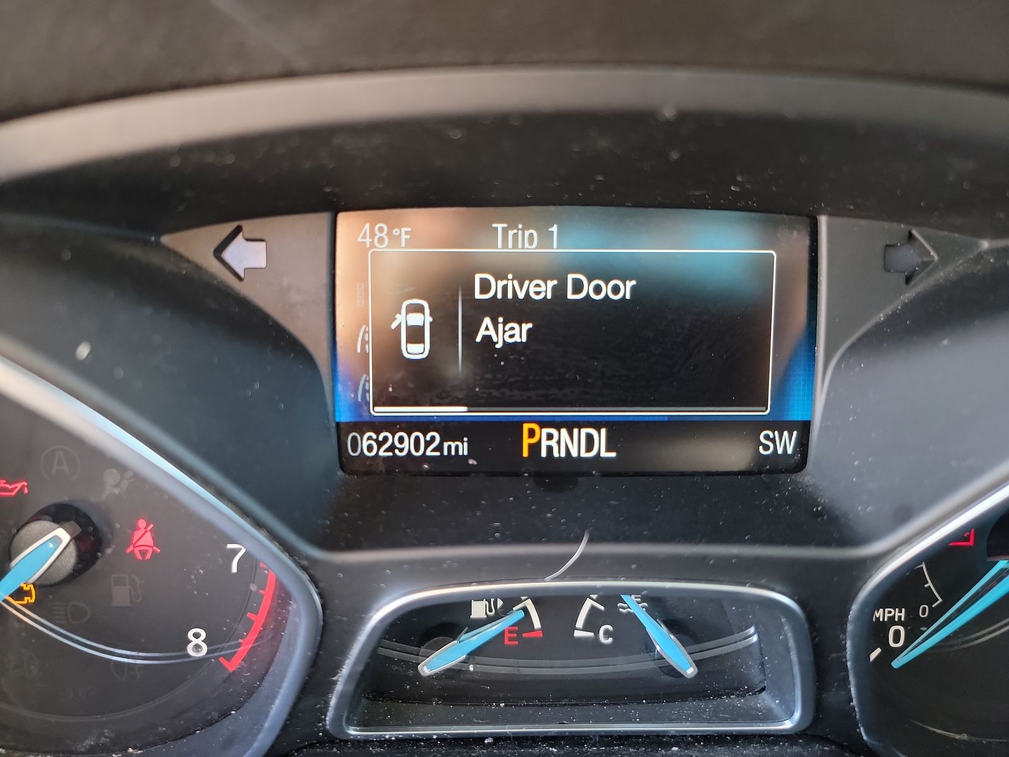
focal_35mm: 24
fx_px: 700
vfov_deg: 56.8
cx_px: 504
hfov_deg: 71.6
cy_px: 378
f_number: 1.8
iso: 742
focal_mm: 6.7
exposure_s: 1/59
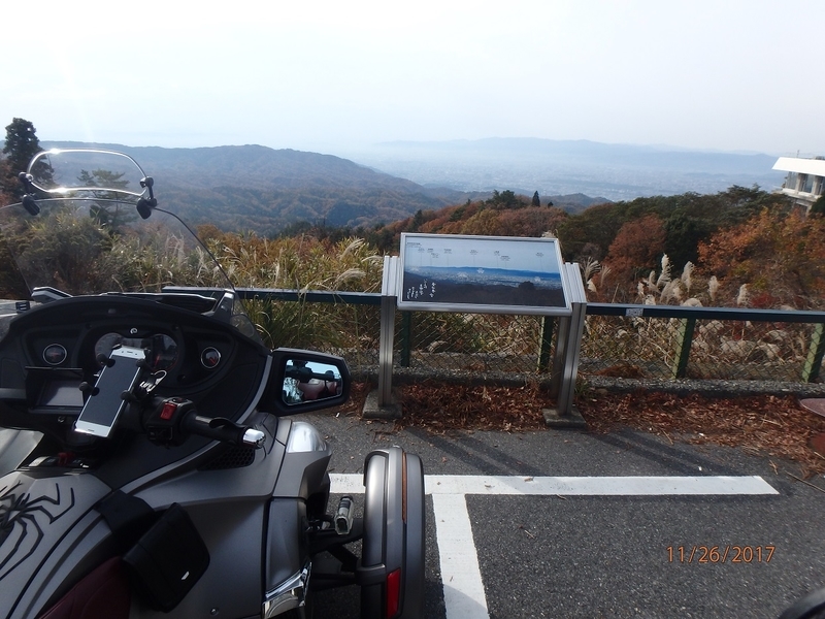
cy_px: 310
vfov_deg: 63.4
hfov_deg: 79.0
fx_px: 500
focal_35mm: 21
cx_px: 412
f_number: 6
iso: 125
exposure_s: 1/400
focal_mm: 3.7
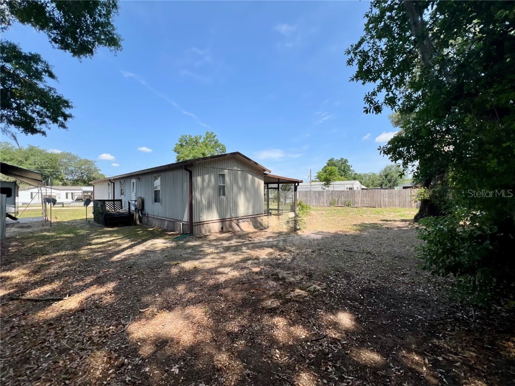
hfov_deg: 106.2
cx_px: 258
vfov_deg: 89.9
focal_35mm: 13
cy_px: 193
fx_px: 193
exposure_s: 1/960
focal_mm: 1.57
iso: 32
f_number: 1.8
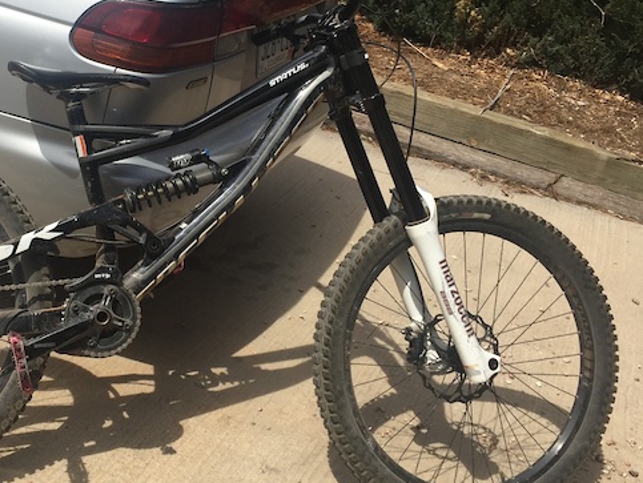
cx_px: 153
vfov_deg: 30.2
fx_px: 892
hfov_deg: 38.5
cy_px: 181
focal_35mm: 48
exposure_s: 1/1721
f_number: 2.2
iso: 32
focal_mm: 4.15
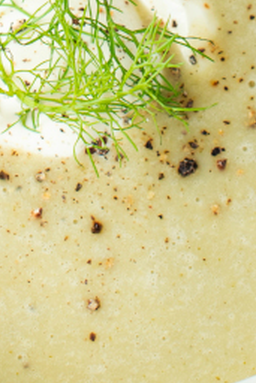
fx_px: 3195
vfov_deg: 6.8
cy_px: -197
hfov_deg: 4.6
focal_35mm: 300
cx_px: 37
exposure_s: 1/40
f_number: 5
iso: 200
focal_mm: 50
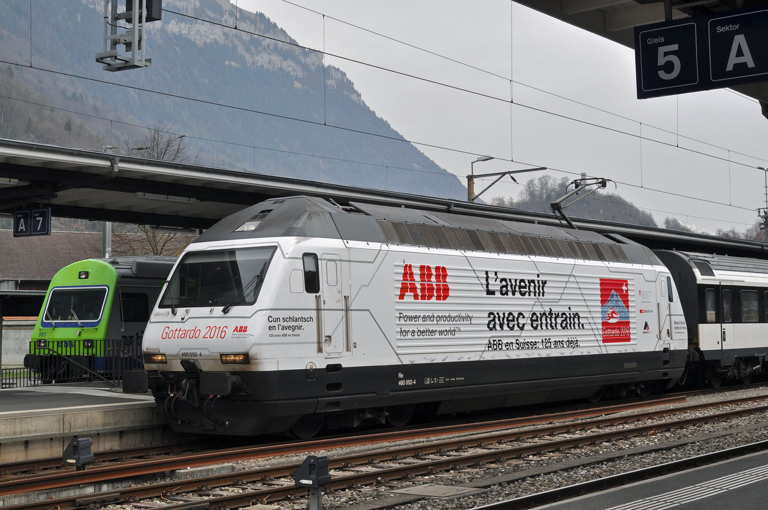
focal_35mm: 54
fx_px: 1151
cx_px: 384
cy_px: 255
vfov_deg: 25.0
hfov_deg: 36.9
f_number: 10
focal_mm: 36
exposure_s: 1/320
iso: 200
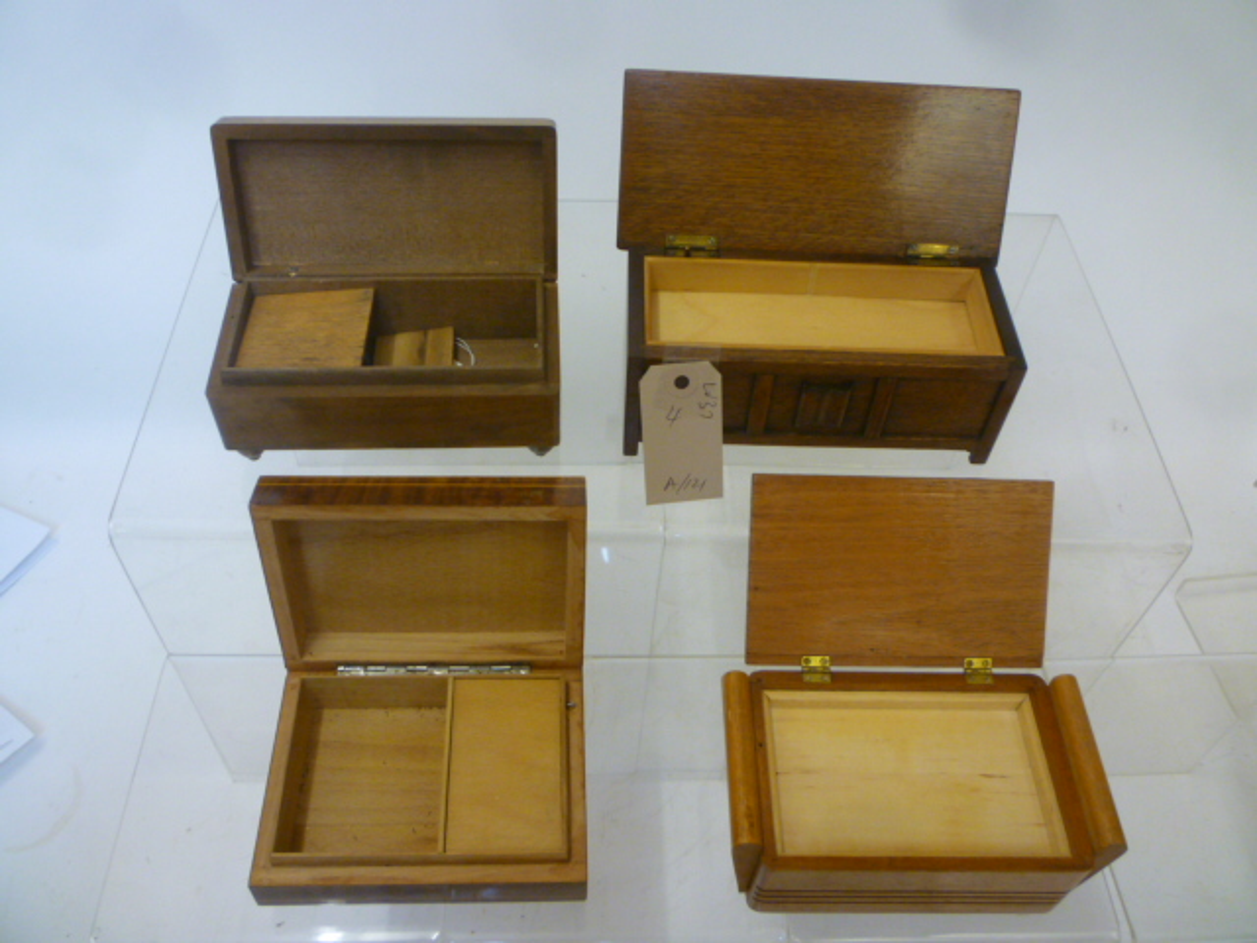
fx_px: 1053
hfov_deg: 61.7
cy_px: 472
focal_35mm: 29
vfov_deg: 48.2
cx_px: 628
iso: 250
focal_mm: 5.2
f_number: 3.3
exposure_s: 1/30
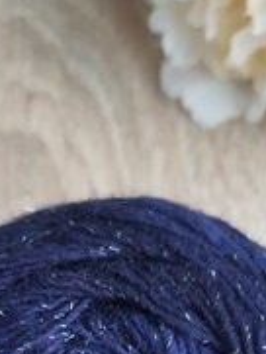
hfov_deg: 21.1
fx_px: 706
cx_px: 57
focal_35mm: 69
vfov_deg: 25.2
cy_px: 432
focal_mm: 4.32
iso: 320
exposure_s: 1/100
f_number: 1.7
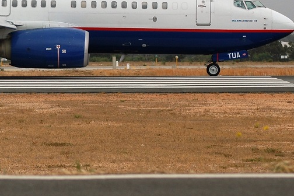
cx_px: -47
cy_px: -2
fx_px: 2621
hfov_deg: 6.4
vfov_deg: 4.3
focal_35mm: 321
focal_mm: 90
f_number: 7.1
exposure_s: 1/800
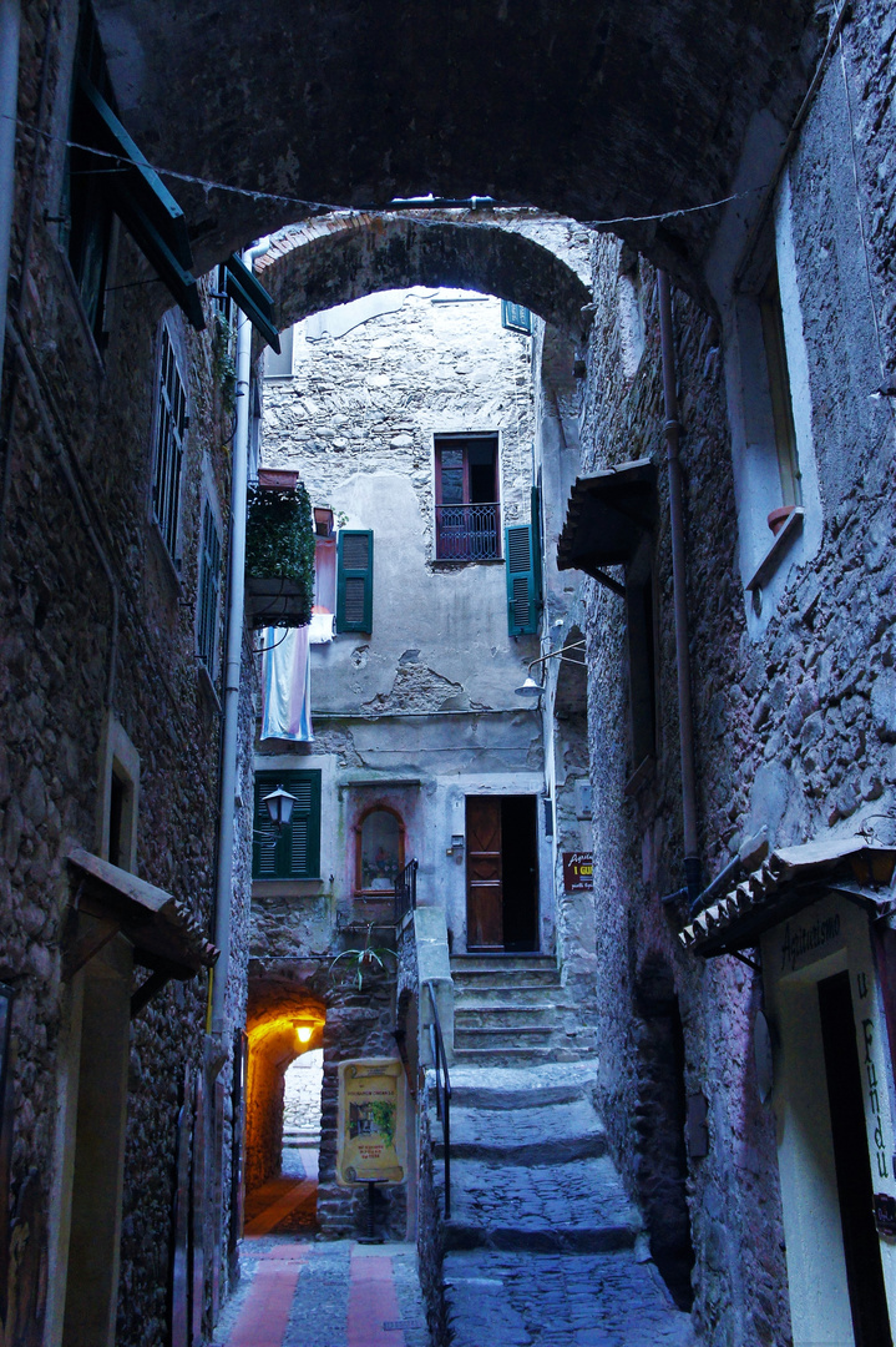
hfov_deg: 39.9
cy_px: 674
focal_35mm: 33
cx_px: 448
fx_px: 1233
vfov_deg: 57.2
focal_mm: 22
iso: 1600
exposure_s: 1/125
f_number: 4
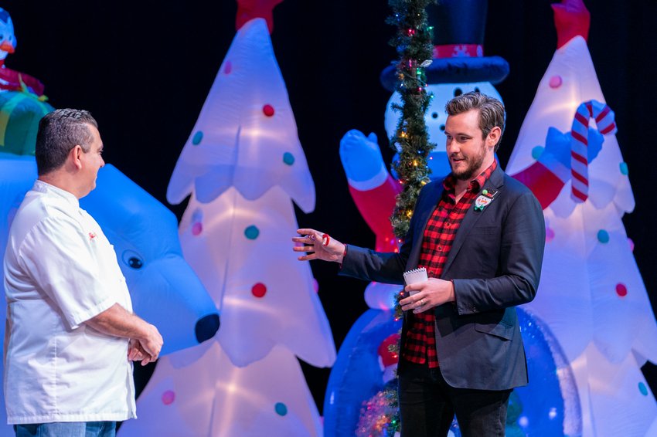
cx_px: 328
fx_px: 2955
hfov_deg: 12.7
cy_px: 218
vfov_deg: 8.5
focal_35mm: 162
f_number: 2.8
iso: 1600
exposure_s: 1/125
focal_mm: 162
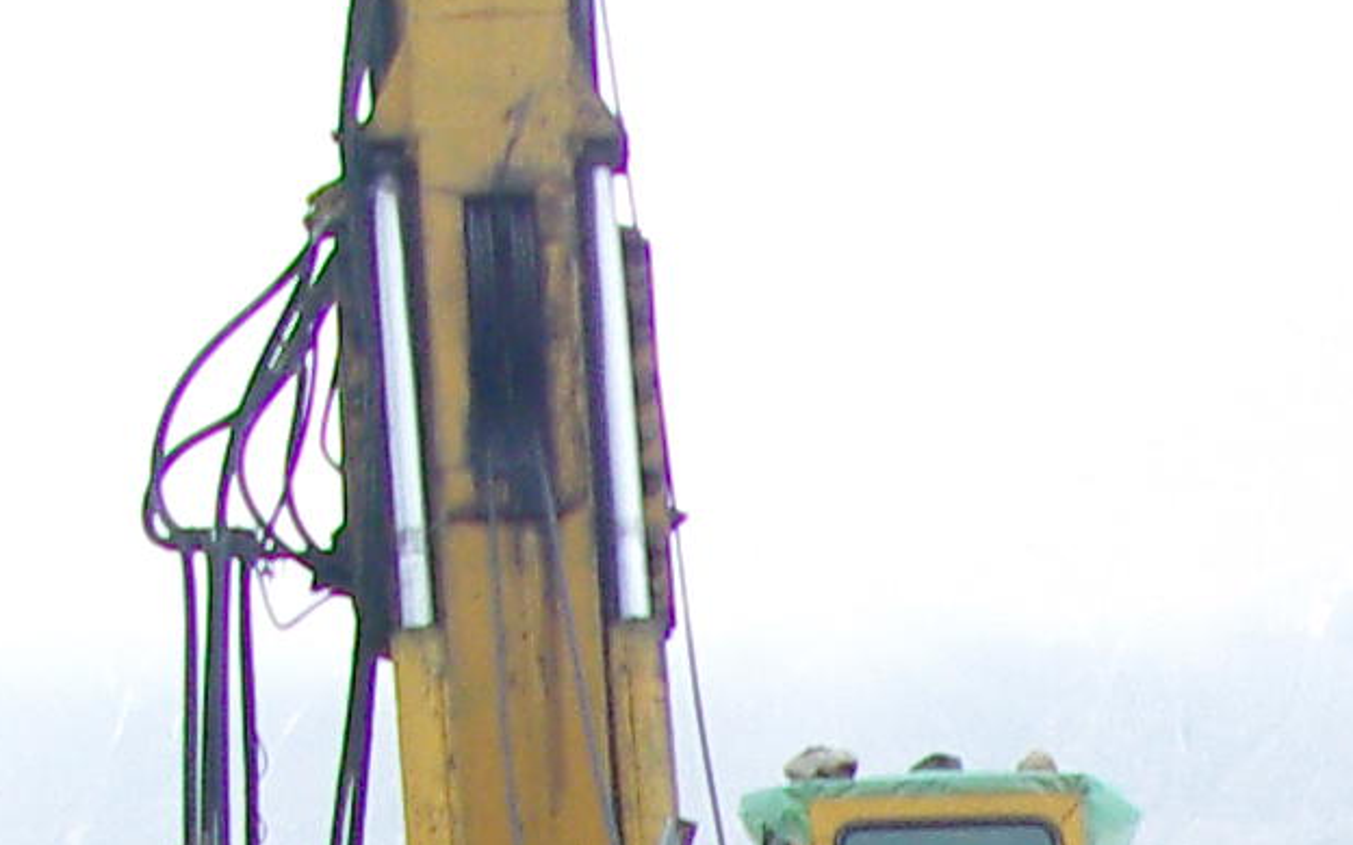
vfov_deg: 5.9
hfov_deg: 9.7
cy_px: 2572
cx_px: 2483
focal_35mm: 205
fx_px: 7559
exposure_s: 1/125
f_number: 2.8
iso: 80
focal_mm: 6.2
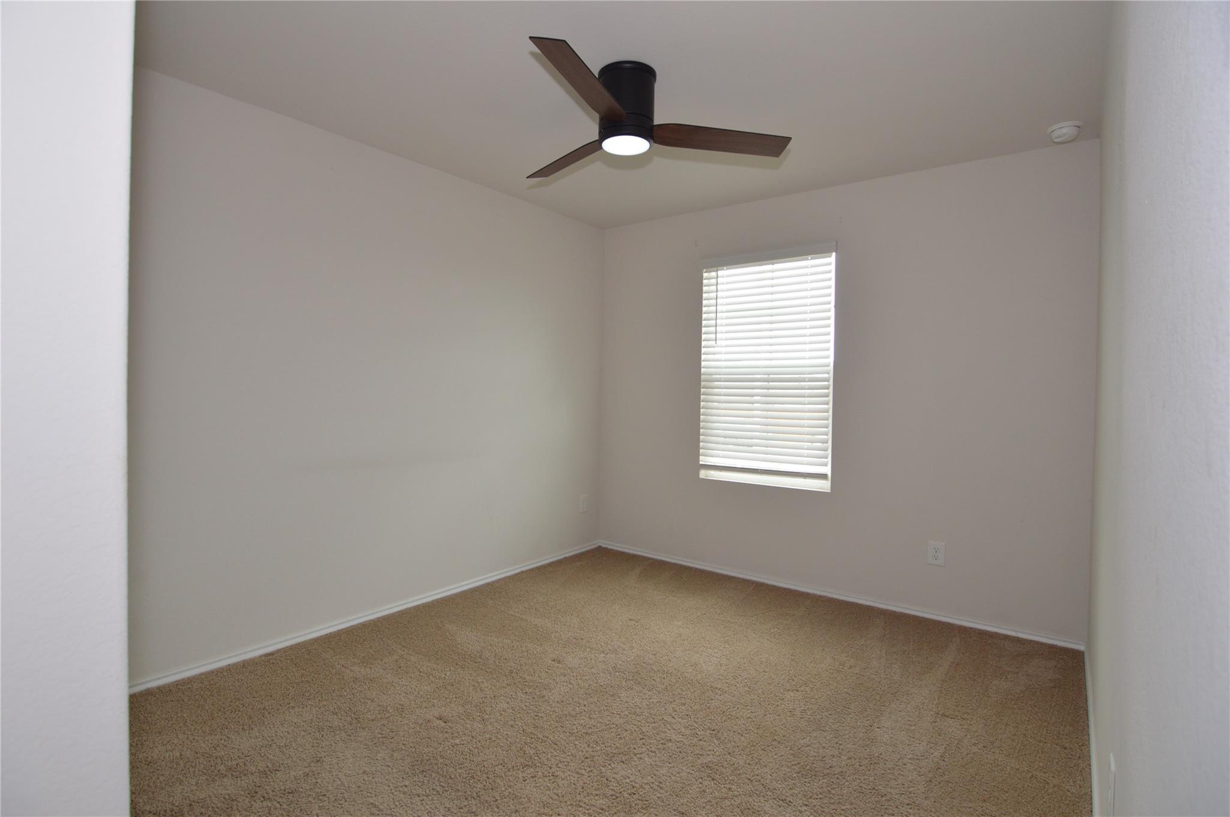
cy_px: 408
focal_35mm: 16
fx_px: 563
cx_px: 615
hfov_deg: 95.0
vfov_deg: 71.9
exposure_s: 1/80
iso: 400
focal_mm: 11
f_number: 4.5
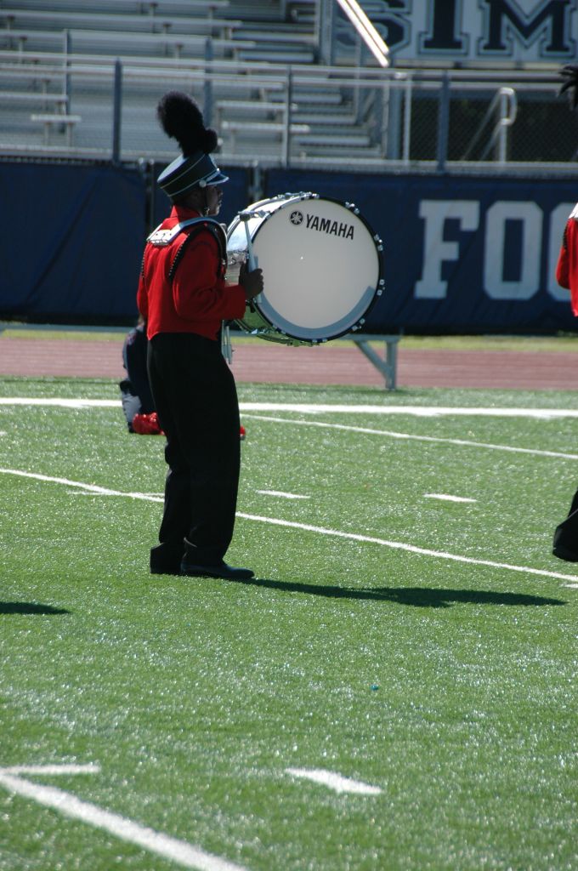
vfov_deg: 6.9
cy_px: 436
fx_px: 7244
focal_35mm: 300
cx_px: 289
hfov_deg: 4.6
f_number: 5.6
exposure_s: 1/500
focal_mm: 200
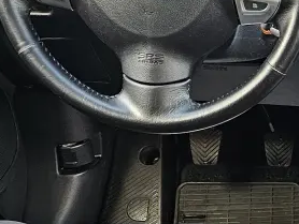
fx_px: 1029
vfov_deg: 12.4
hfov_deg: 15.3
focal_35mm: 119
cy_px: 212
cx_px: 446
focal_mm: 6.3
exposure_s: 1/100
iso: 400
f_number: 1.7
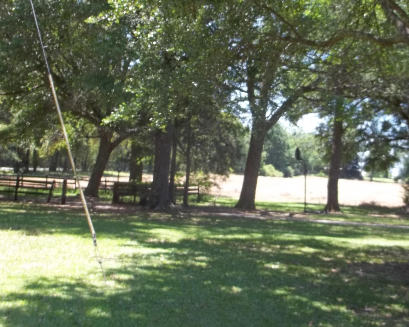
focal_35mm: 51
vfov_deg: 29.6
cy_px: 137
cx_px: 210
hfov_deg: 36.7
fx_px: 617
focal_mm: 5.9
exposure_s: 1/160
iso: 64
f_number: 3.3
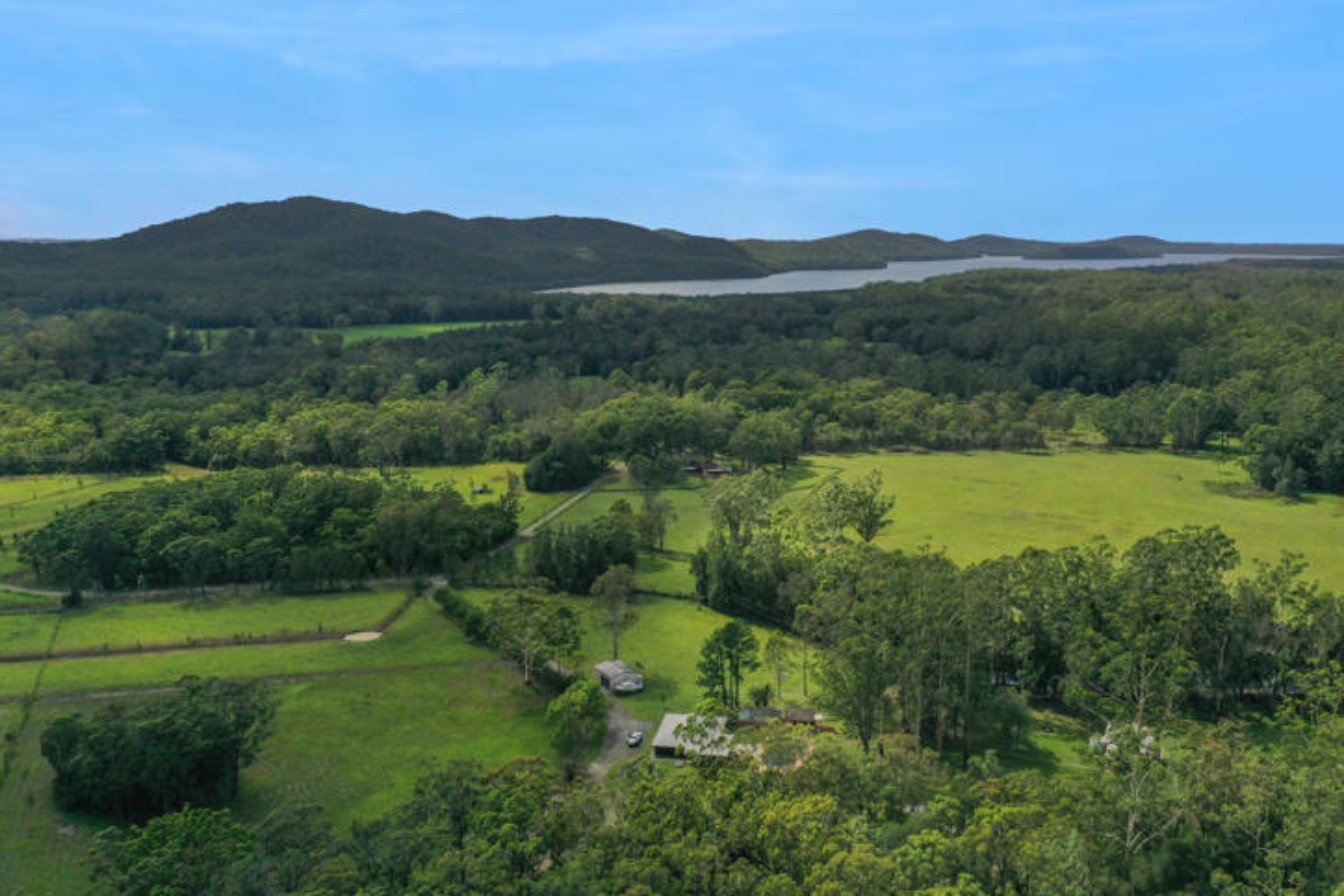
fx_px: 1120
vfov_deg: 43.6
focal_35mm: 30
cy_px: 444
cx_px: 717
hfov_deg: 61.9
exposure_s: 1/800
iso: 100
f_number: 7.1
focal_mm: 10.26
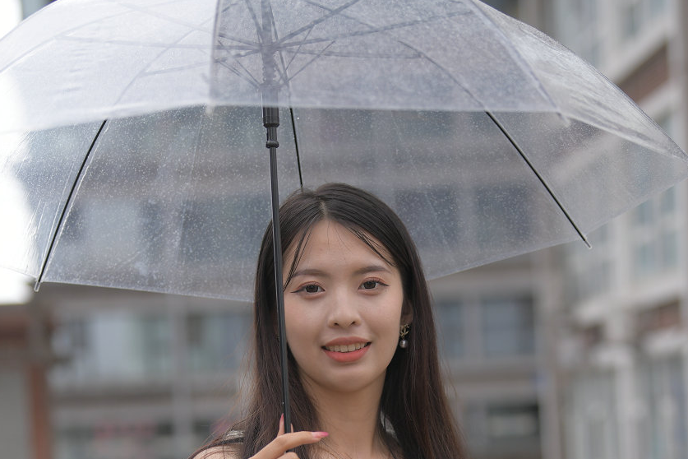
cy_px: 500
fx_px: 2312
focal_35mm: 121
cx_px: 347
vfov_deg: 11.2
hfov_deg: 16.9
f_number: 3.2
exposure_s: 1/320
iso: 400
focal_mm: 75
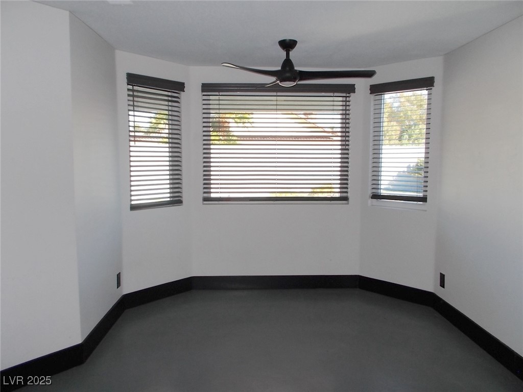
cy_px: 196
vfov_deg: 53.1
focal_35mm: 26
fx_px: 393
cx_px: 262
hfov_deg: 67.3
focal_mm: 4.6
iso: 80
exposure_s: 1/100
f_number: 3.2
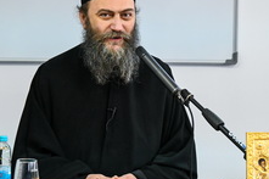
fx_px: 2276
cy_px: 62
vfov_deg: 4.5
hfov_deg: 6.8
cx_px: 152
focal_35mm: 305
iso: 4000
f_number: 5
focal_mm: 115
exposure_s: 1/125
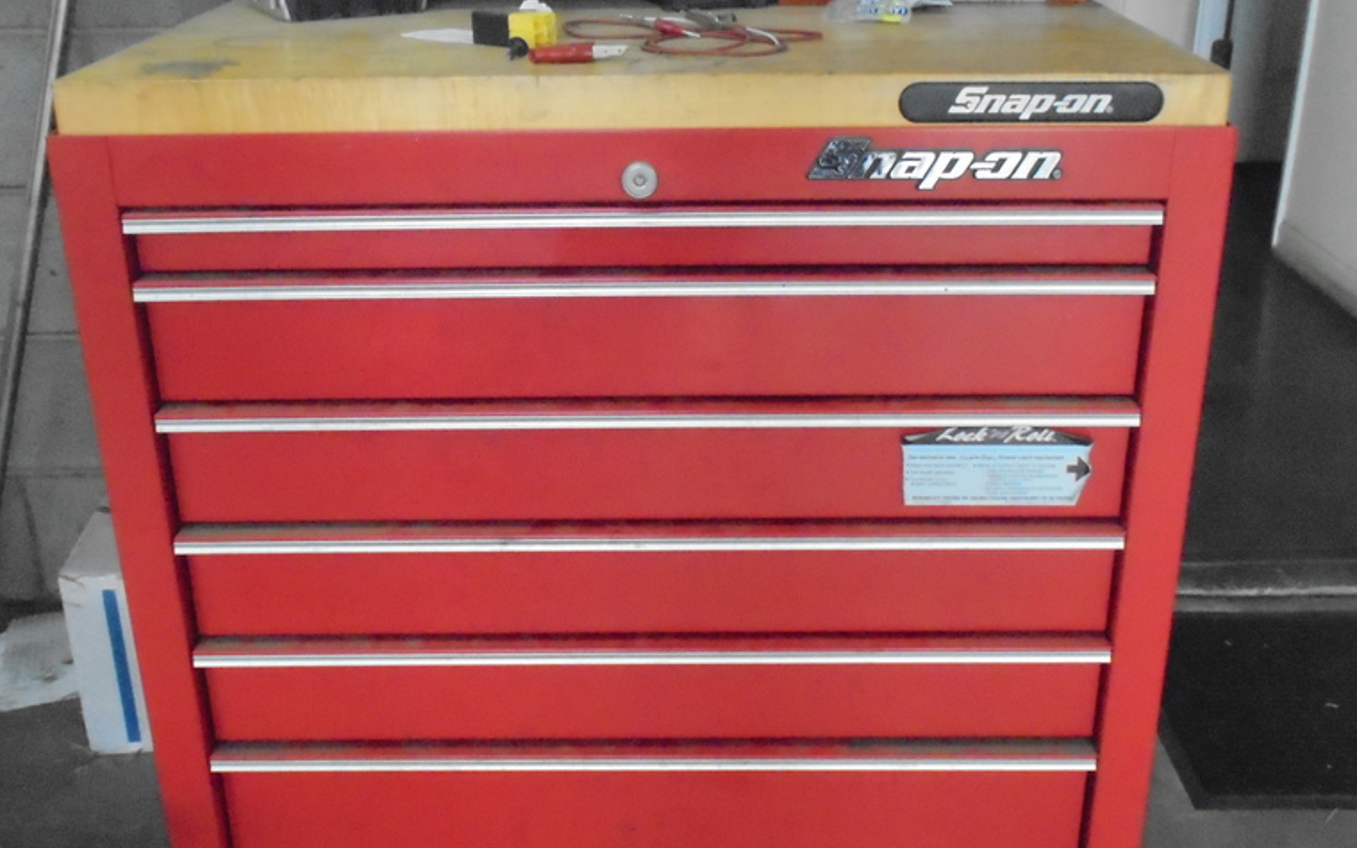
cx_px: 672
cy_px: 452
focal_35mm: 41
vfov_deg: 31.2
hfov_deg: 48.2
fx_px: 1516
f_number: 4.2
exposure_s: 1/60
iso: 1250
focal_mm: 6.9
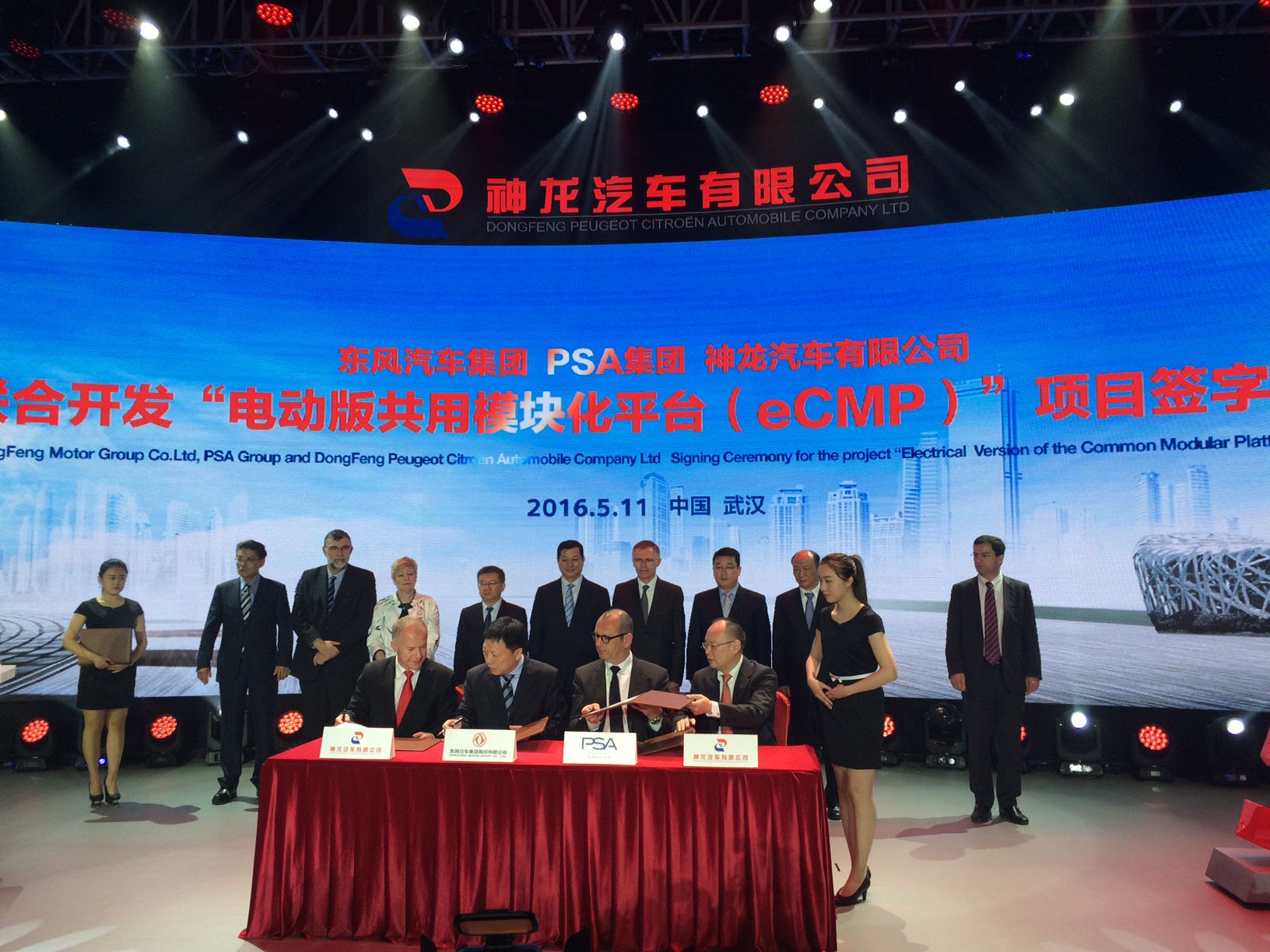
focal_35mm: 29
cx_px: 635
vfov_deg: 48.2
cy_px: 476
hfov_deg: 61.7
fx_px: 1064
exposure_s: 1/100
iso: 40
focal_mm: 4.15
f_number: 2.2
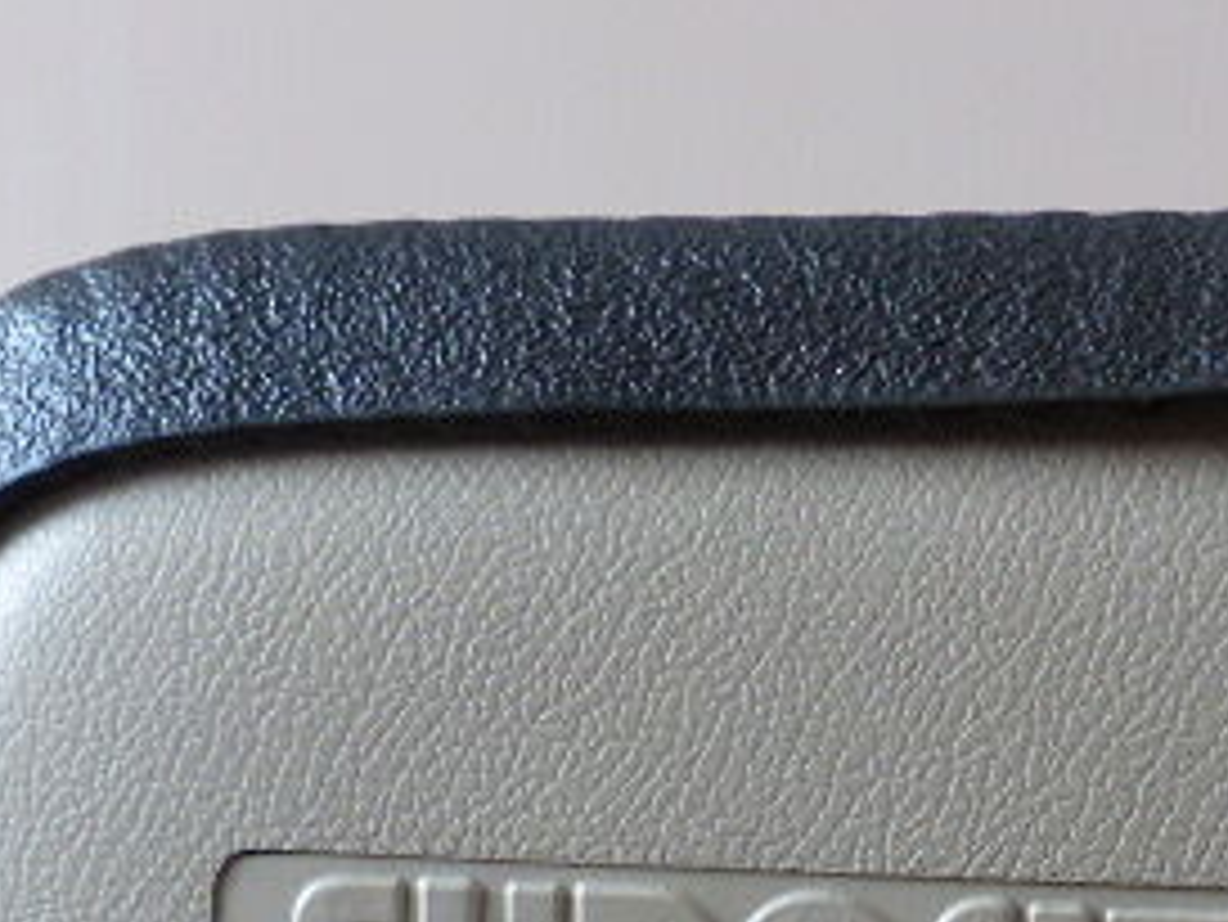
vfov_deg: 14.0
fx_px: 3656
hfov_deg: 18.8
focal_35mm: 103
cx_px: 1035
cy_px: 1070
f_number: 2.8
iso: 125
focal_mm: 7.8
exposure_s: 1/60
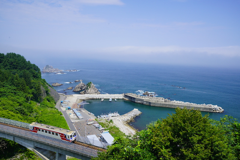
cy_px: 80
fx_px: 207
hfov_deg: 60.3
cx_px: 120
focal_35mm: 31
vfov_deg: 42.3
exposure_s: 1/250
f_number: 11
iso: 400
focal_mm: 31
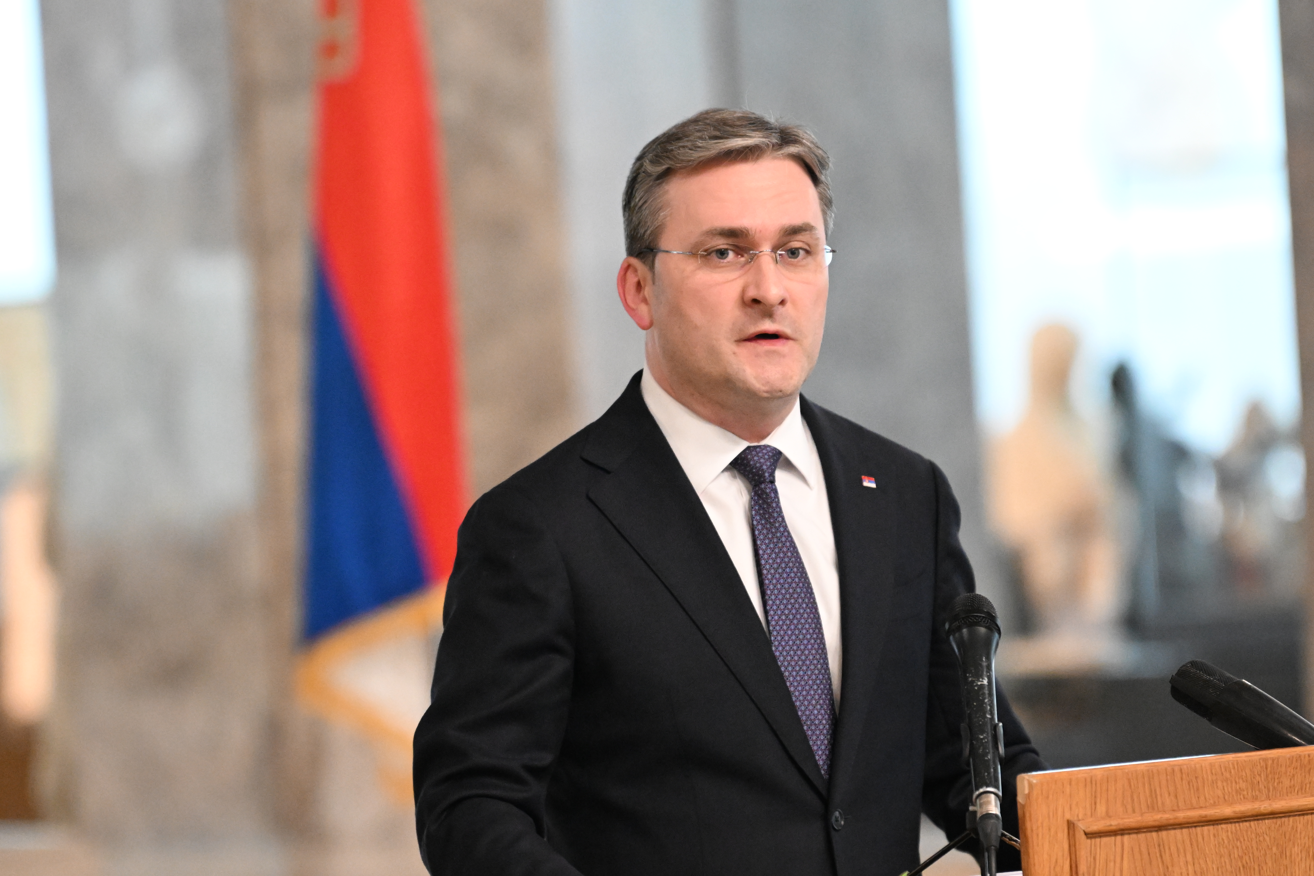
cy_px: 438
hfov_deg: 6.9
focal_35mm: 300
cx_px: 657
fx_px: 10947
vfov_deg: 4.6
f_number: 3.5
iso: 6400
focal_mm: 200
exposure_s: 1/100
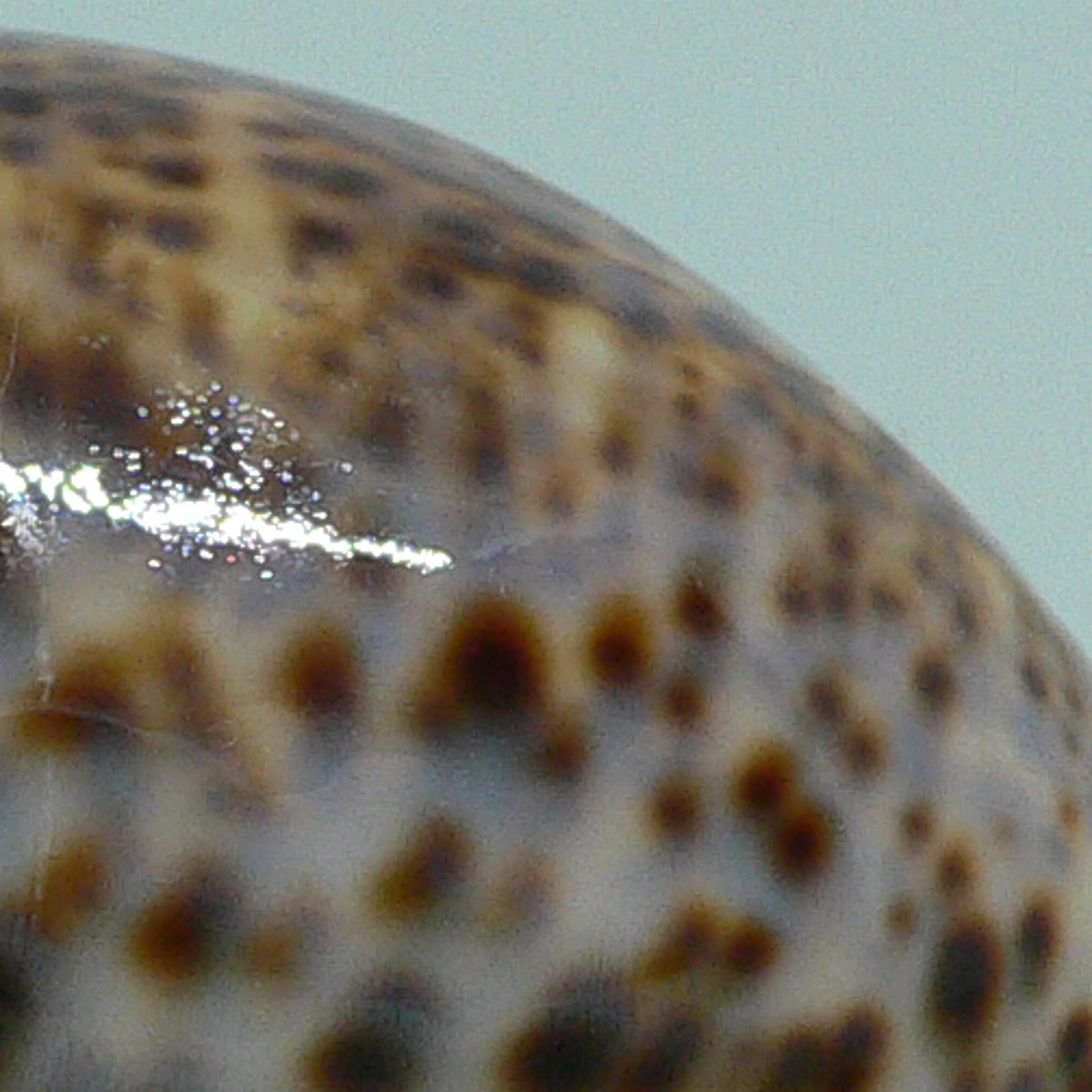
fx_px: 4426
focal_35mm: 124
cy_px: 953
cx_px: 135
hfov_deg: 13.9
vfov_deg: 14.0
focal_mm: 4.6
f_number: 2.8
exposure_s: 1/60
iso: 150
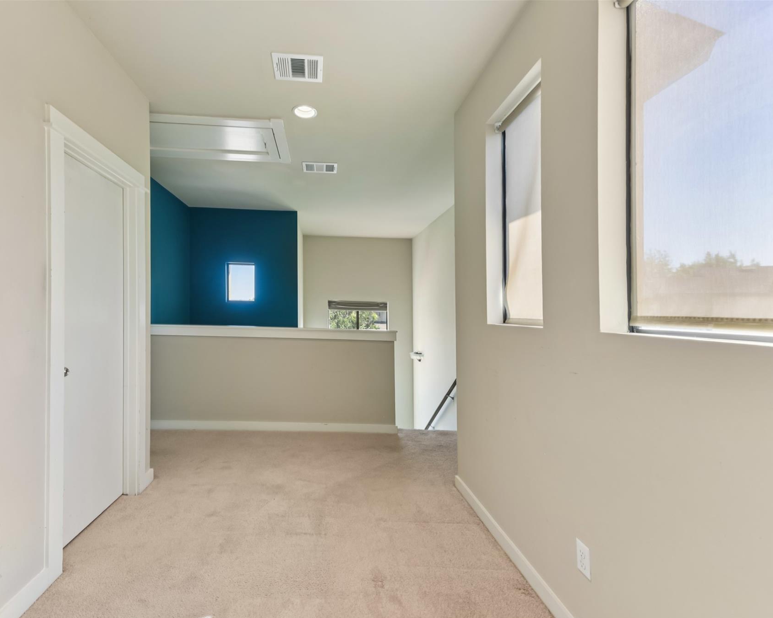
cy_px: 313
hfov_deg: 92.5
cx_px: 330
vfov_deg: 80.4
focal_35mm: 16
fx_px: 366
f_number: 8
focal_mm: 14
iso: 100
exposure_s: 1/10
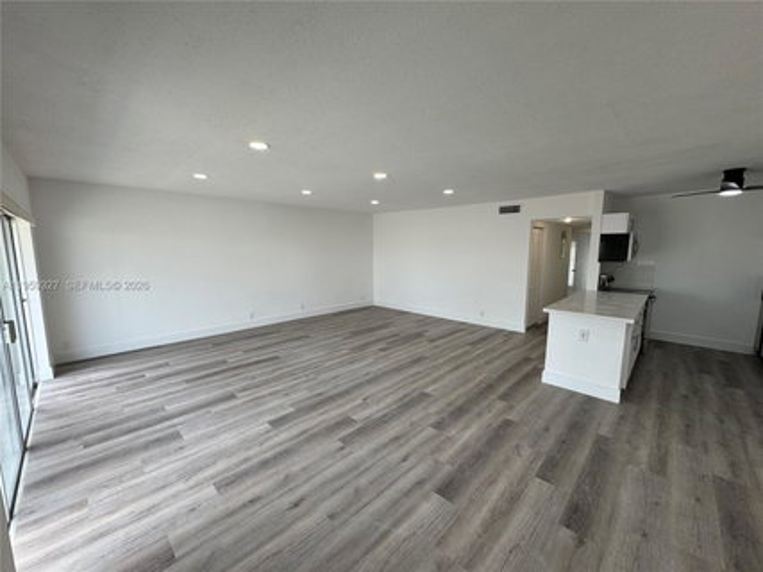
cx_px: 382
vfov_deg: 85.6
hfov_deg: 102.1
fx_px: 308
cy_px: 286
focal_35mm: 14
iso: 40
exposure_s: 1/120
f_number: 2.2
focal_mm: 2.22
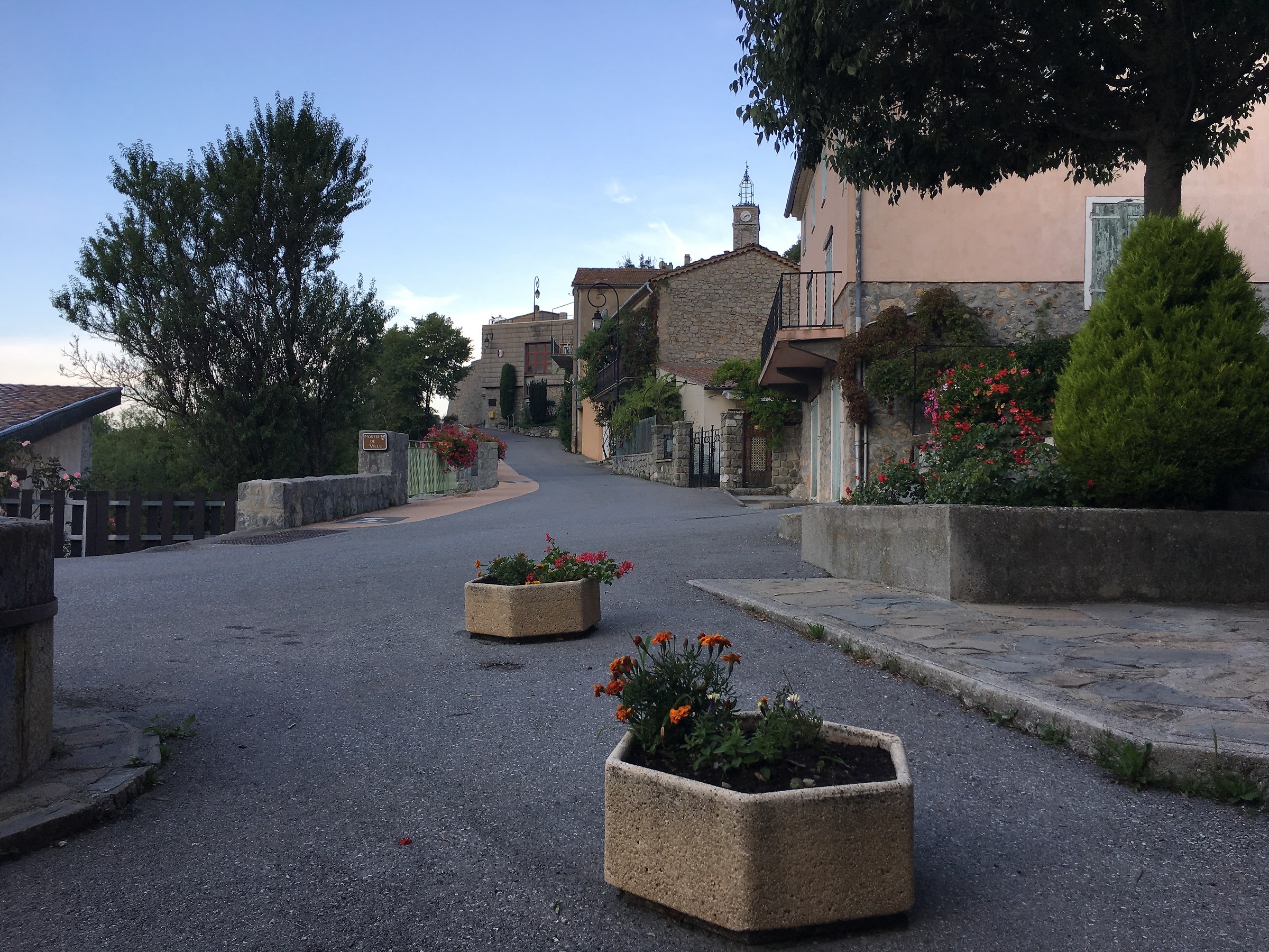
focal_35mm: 29
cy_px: 476
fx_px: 1063
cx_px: 634
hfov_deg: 61.7
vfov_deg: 48.2
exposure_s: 1/248
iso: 25
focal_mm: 4.15
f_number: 2.2
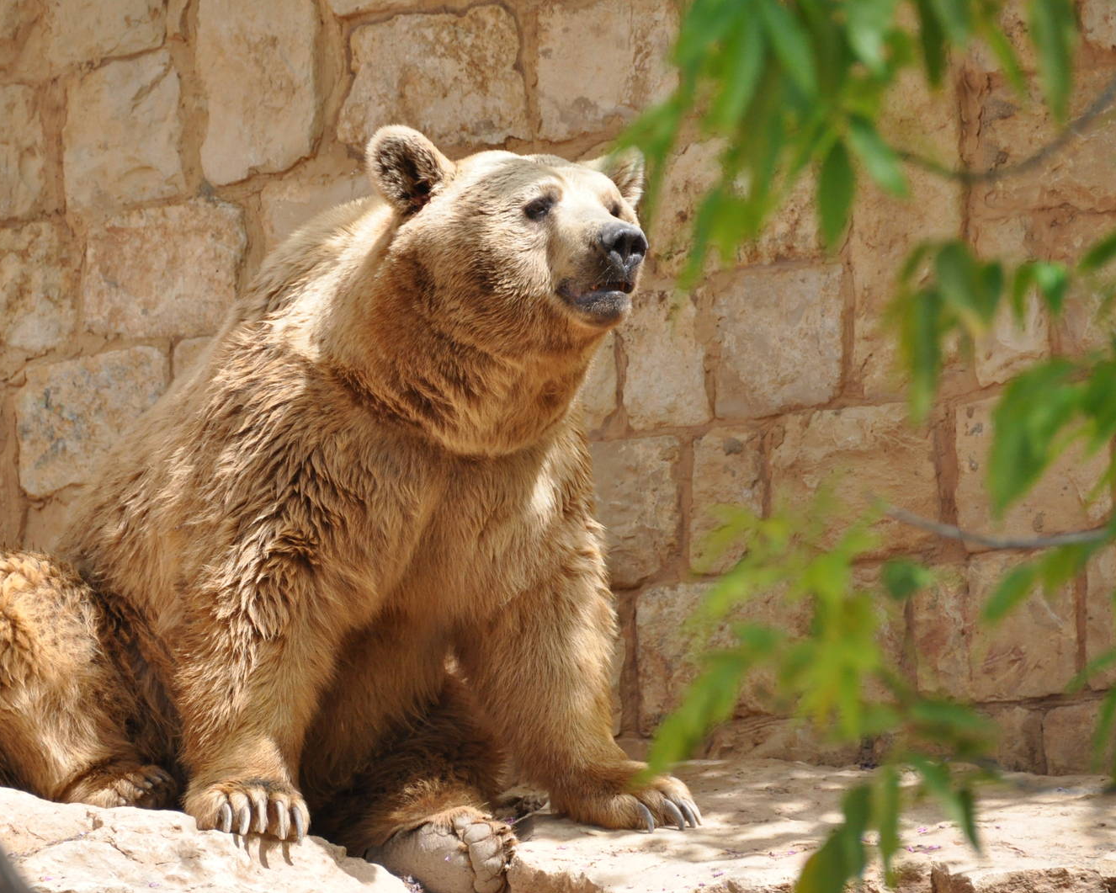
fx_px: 16813
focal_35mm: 509
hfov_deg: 3.8
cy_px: 446
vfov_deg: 3.0
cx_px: 498
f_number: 8
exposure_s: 1/1000
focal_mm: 300
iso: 1000
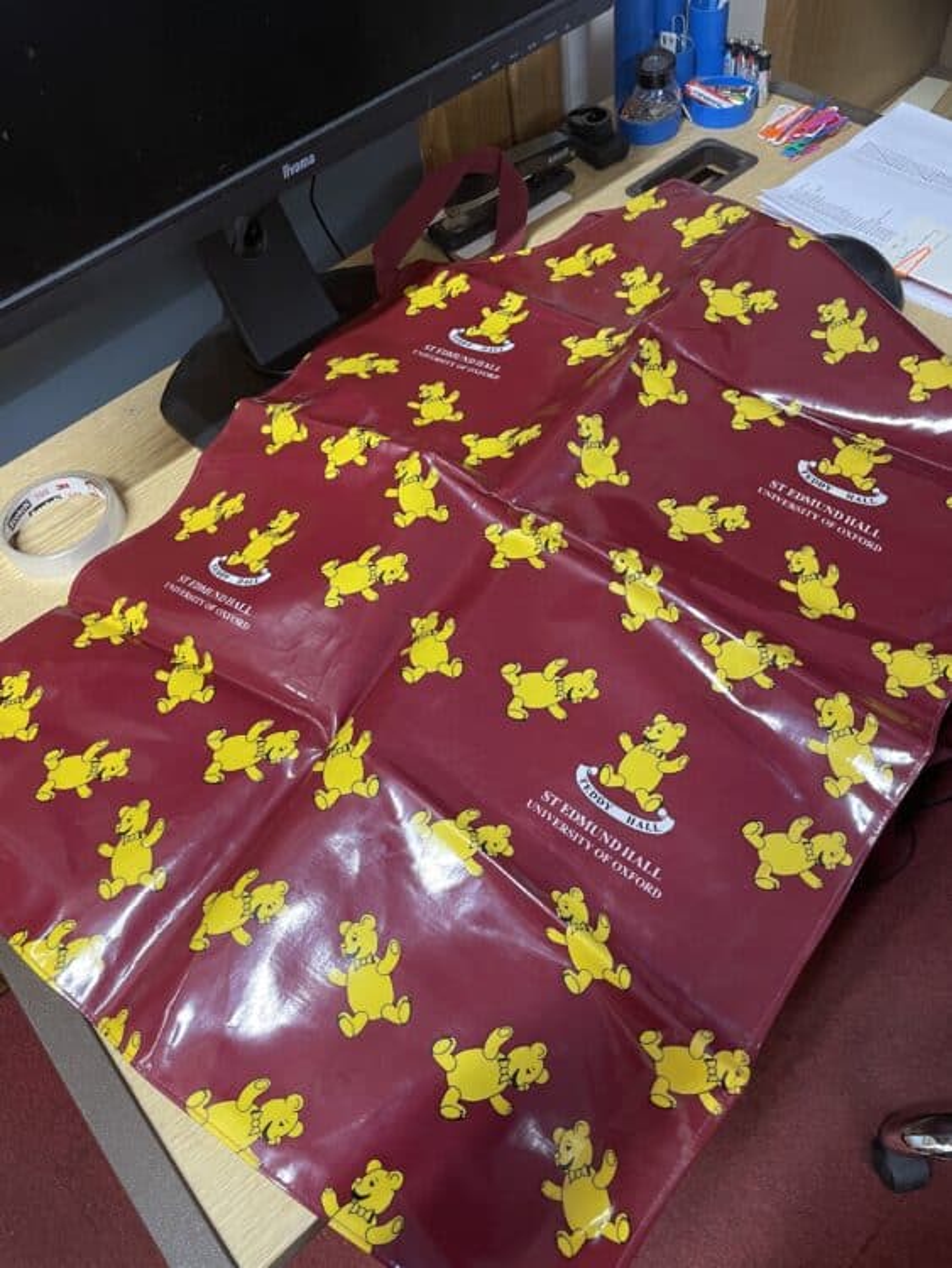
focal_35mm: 26
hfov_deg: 53.1
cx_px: 476
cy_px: 634
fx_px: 953
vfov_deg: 67.3
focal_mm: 4.2
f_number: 1.6
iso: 200
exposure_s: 1/50
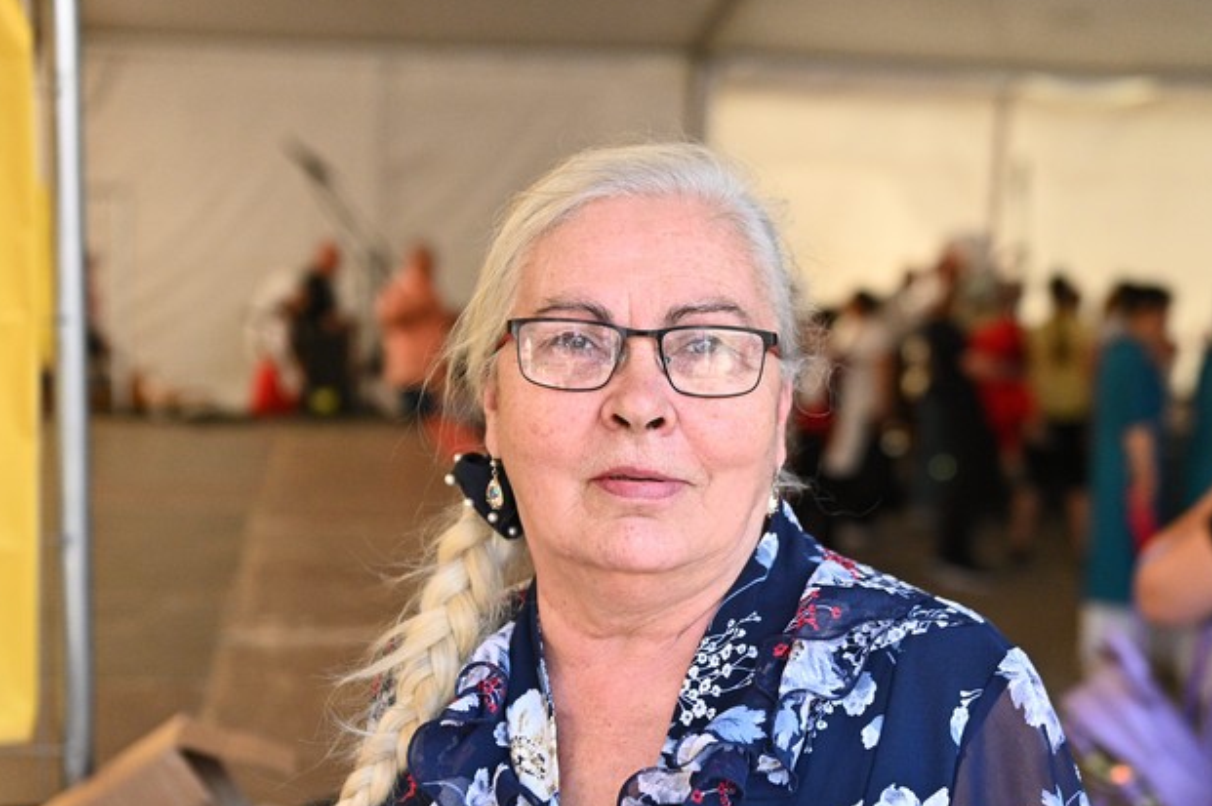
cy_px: 505
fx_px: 1951
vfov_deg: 23.3
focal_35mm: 58
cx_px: 611
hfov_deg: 34.5
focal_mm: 45
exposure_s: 1/5000
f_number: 2.8
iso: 2500
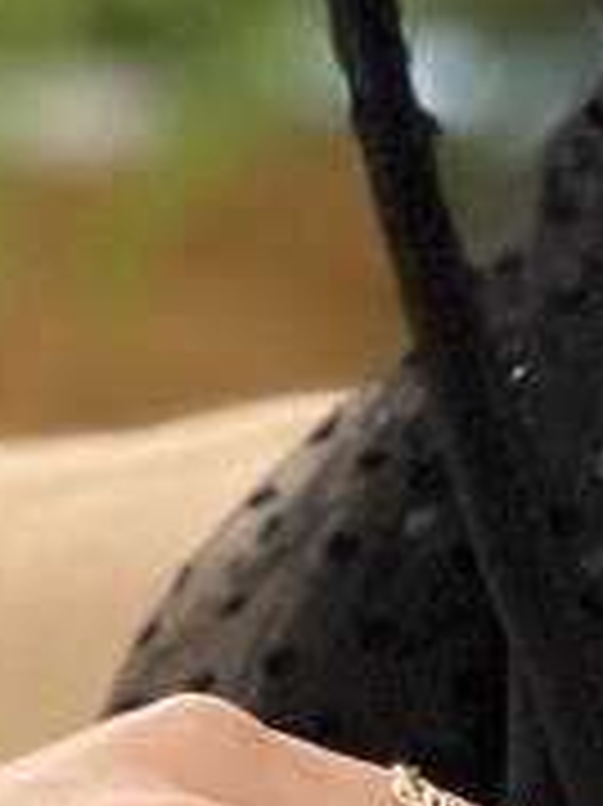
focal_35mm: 607
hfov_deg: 2.4
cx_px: 1127
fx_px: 14115
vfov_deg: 3.3
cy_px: 1009
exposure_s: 1/33
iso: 320
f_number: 2.8
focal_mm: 9
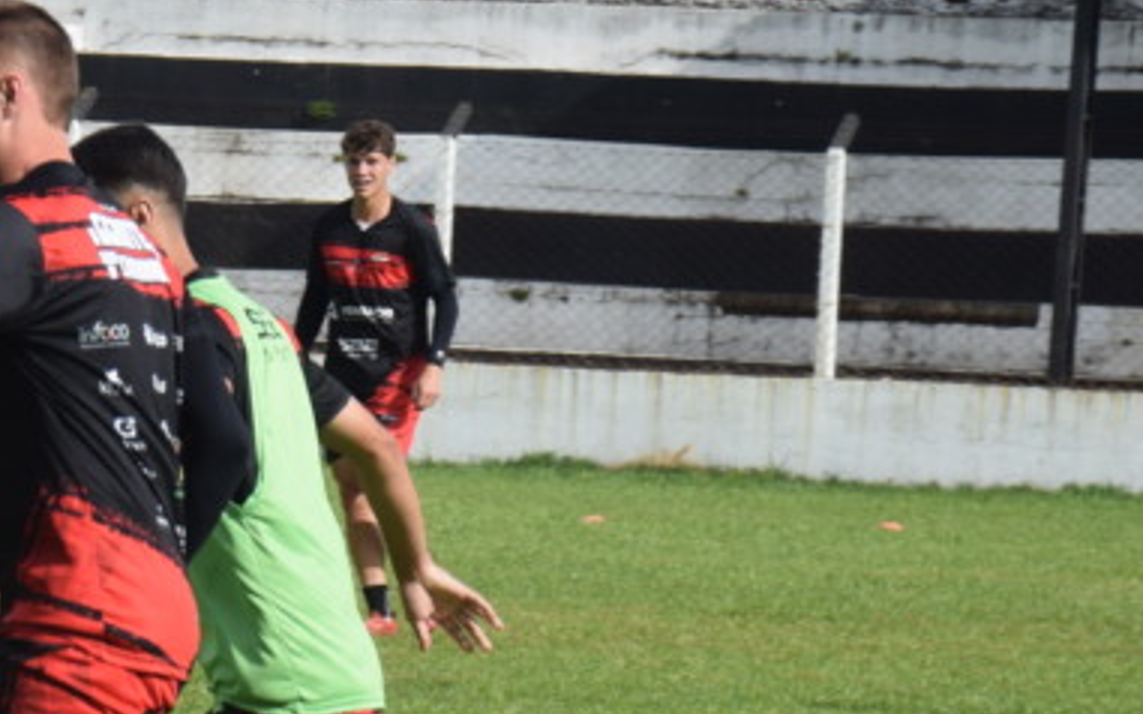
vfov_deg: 3.5
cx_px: -192
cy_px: 588
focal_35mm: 370
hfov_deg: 5.7
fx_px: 11524
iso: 200
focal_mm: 80
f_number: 6.3
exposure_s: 1/640
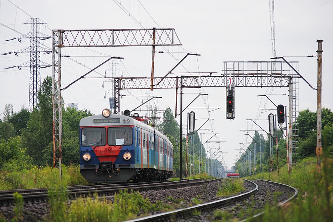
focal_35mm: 180
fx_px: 1665
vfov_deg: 7.6
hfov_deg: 11.4
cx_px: 166
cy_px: 111
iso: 100
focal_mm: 120
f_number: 4.8
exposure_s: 1/160
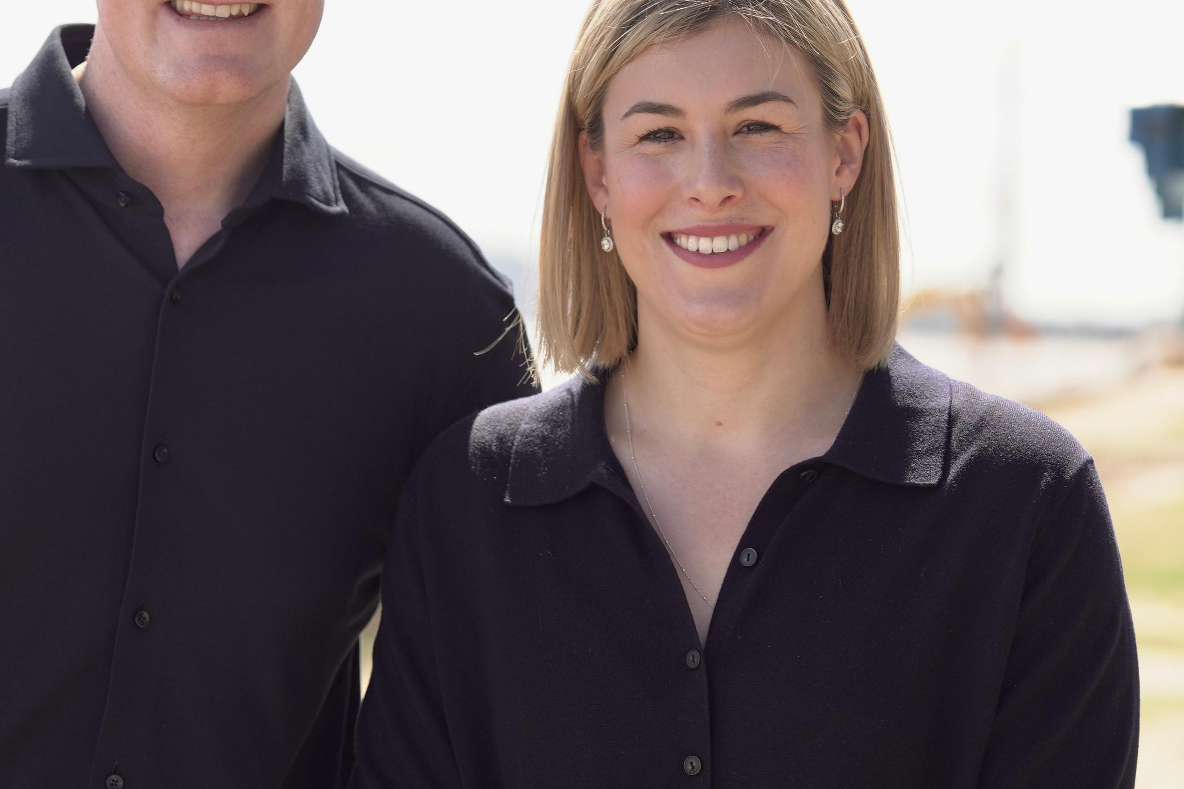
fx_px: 4637
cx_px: 361
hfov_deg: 14.5
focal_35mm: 141
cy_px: 332
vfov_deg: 9.7
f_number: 2.8
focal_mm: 70
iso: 100
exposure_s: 1/50
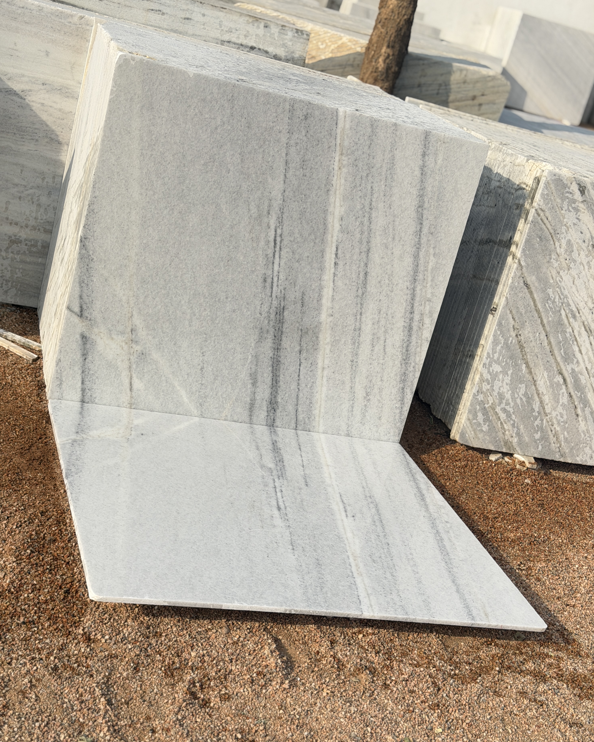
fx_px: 1121
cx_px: 292
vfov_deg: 36.7
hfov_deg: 29.7
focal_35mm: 51
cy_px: 361
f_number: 1.78
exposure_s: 1/6024
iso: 64
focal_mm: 6.76
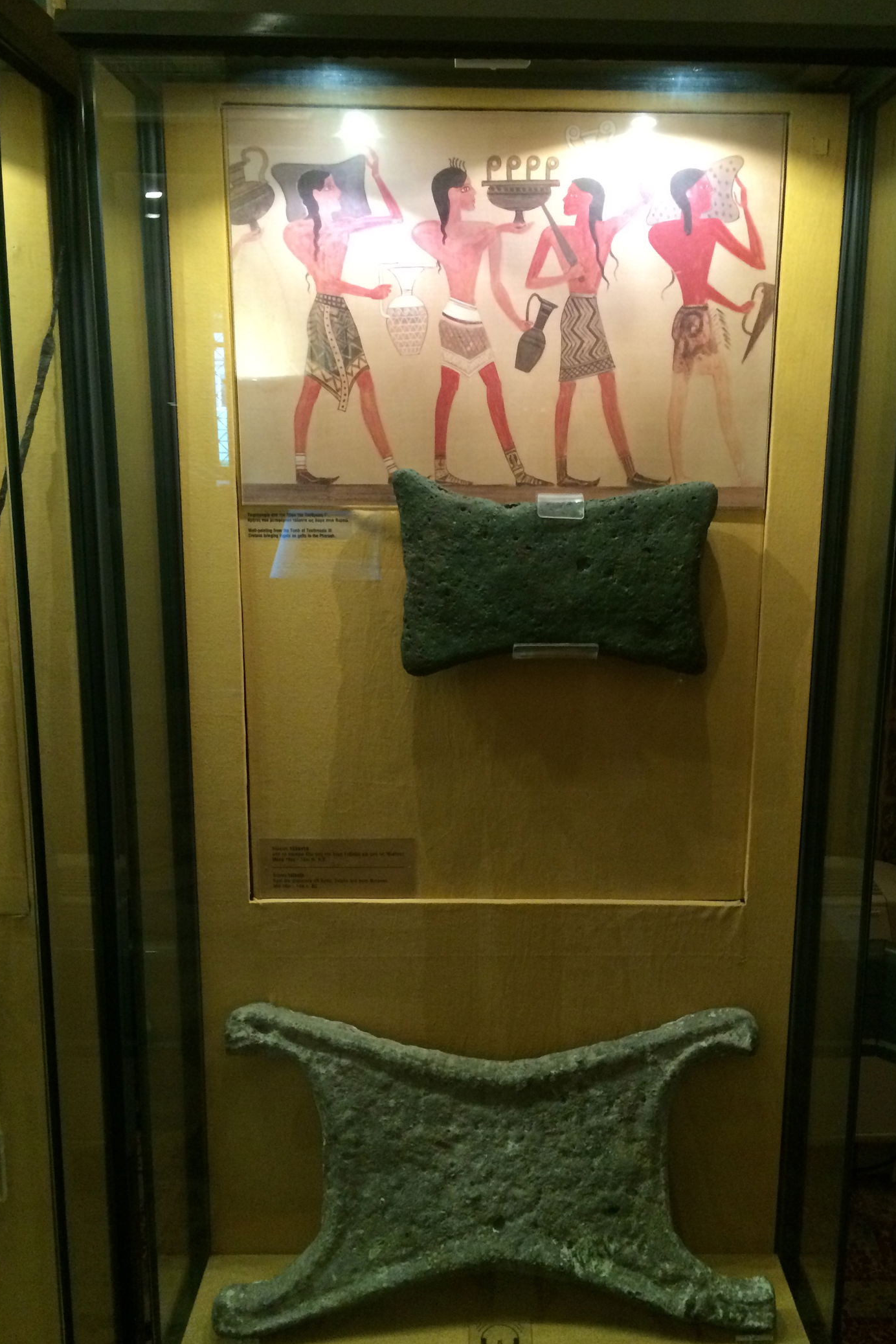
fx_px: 1157
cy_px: 678
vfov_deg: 60.3
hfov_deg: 42.3
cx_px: 498
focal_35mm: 31
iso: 320
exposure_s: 1/30
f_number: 2.2
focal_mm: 4.15
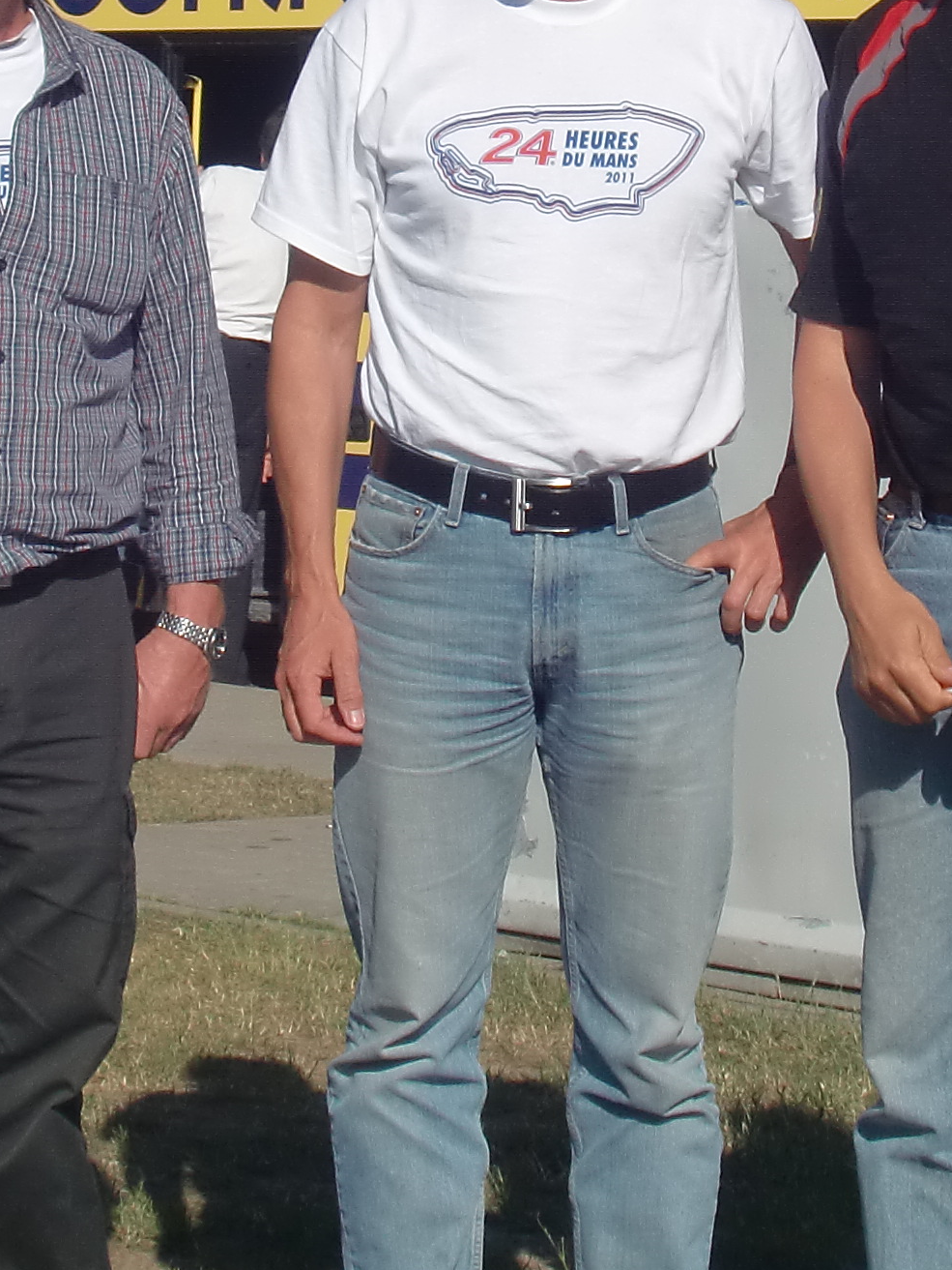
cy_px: 209
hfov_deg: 11.1
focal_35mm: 134
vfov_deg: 14.6
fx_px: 4913
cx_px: 429
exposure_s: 1/200
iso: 64
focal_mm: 7.91
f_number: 10
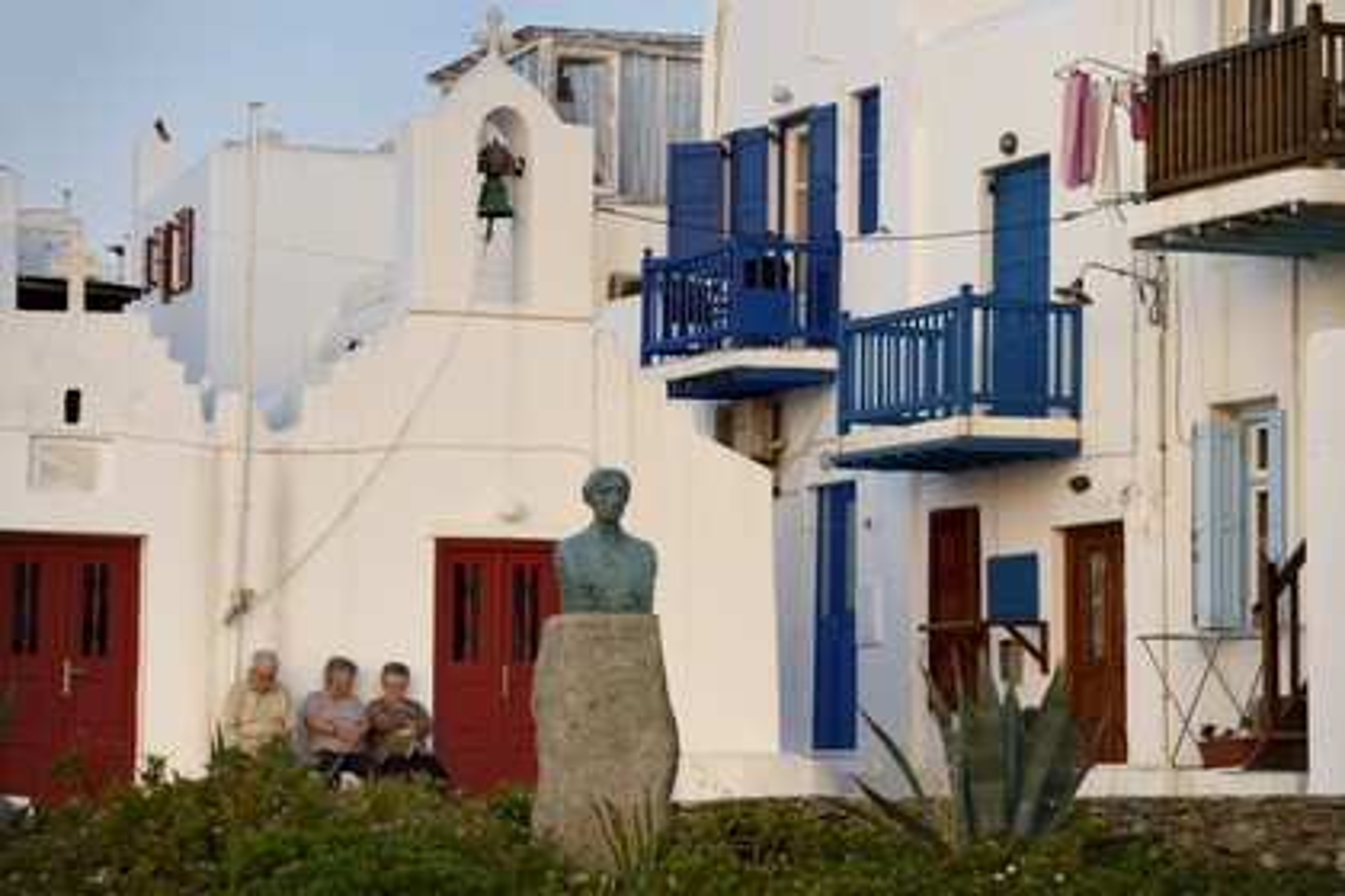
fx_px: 4558
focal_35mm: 122
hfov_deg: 16.8
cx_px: 672
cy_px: 448
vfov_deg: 11.2
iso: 400
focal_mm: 122
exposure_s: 1/125
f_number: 4.5
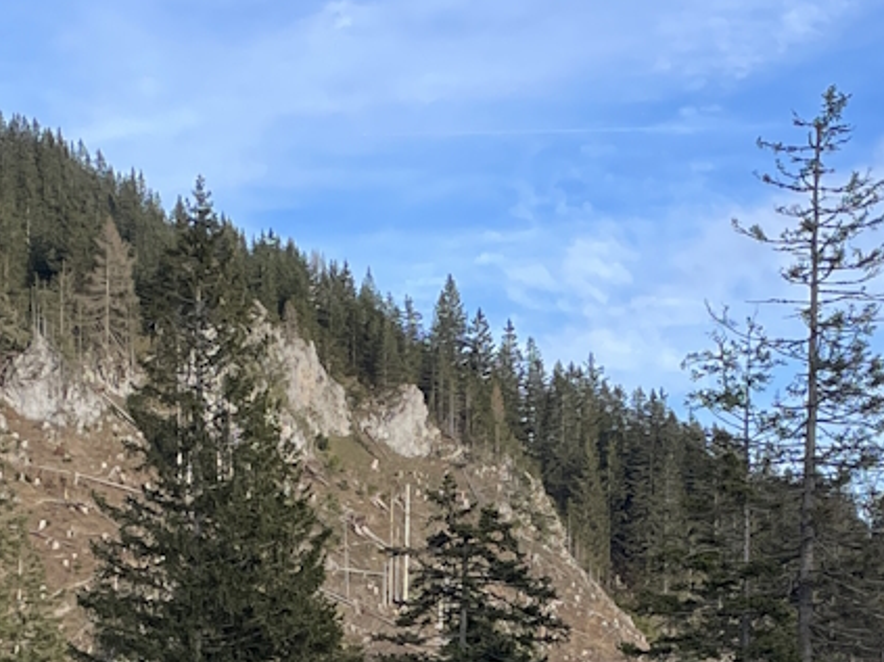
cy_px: 779
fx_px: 3013
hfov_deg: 16.7
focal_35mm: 118
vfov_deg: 12.3
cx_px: 408
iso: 32
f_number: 1.6
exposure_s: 1/1182
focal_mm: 4.2
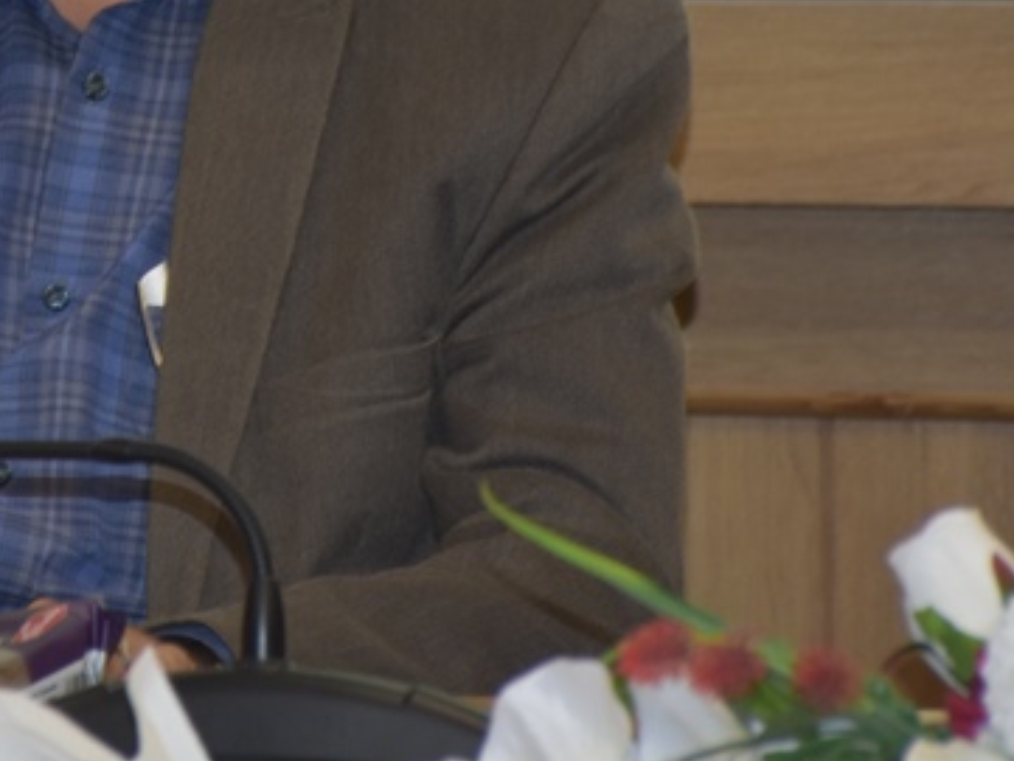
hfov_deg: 4.6
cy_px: -100
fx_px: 12581
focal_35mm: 429
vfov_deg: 3.5
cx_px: -34
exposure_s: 1/60
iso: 500
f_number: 5.6
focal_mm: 105
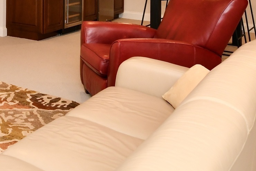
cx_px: -44
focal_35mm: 58
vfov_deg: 21.5
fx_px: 412
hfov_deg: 30.0
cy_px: -39
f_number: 6.3
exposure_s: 1/60
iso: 640
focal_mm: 14
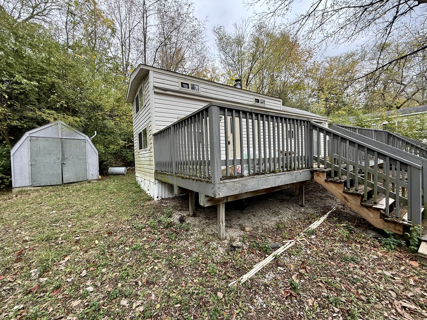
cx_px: 214
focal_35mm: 14
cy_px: 160
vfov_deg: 85.7
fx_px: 173
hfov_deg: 102.1
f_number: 2.2
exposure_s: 1/250
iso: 50
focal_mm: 2.22
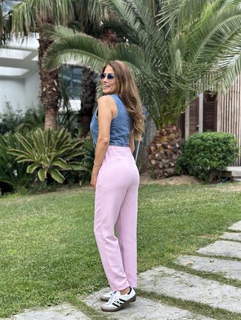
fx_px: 445
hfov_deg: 30.3
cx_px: 120
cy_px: 160
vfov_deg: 39.6
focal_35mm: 48
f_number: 1.78
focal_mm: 6.86
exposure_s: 1/305
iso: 80
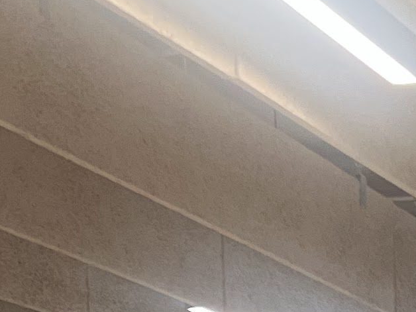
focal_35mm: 167
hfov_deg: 10.7
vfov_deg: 8.1
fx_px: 2007
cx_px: 858
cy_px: 801
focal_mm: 5.7
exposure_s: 1/100
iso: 100
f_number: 1.5
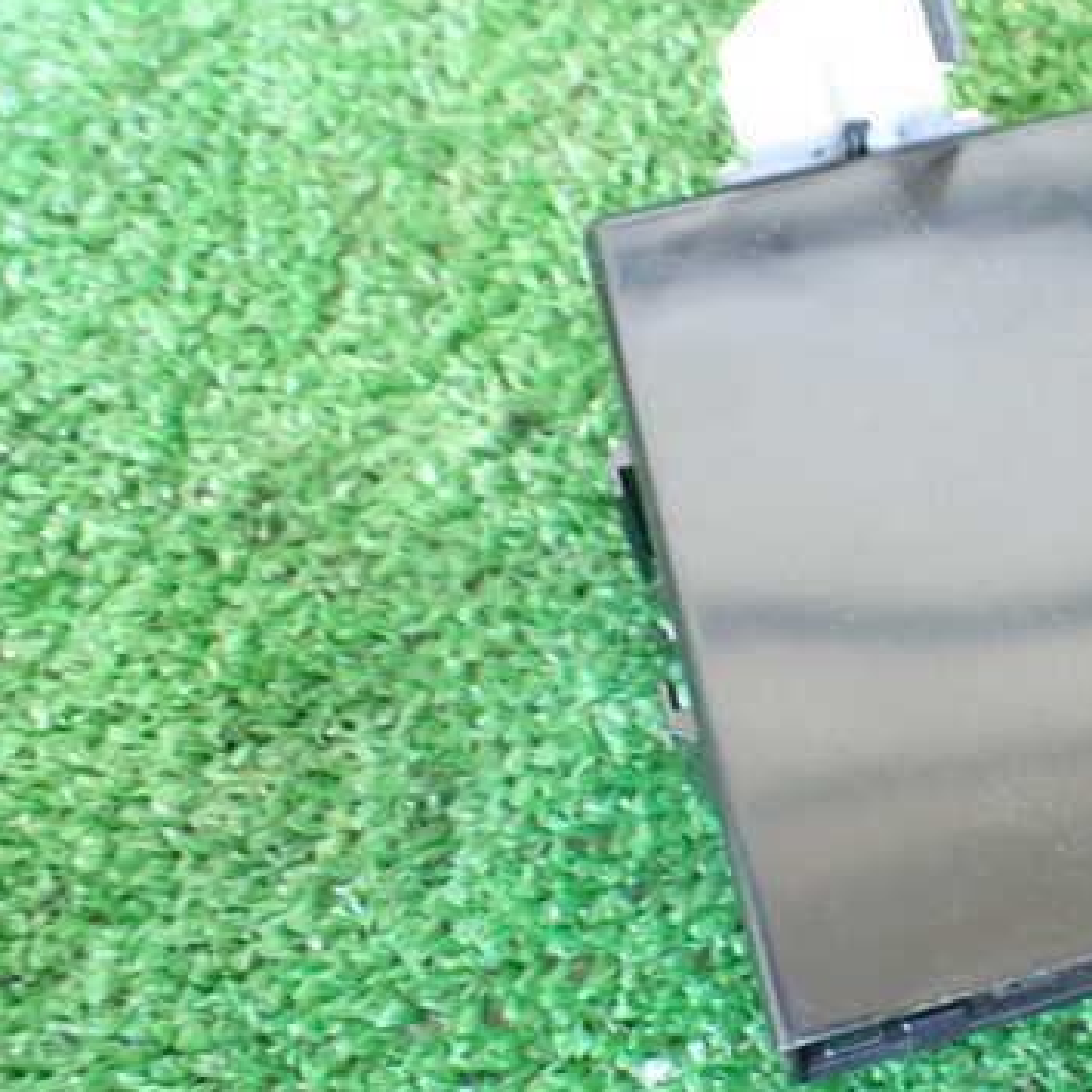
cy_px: 435
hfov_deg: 36.0
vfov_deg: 37.4
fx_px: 1606
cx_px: 916
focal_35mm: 45
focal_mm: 5.4
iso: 800
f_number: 2.3
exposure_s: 1/30
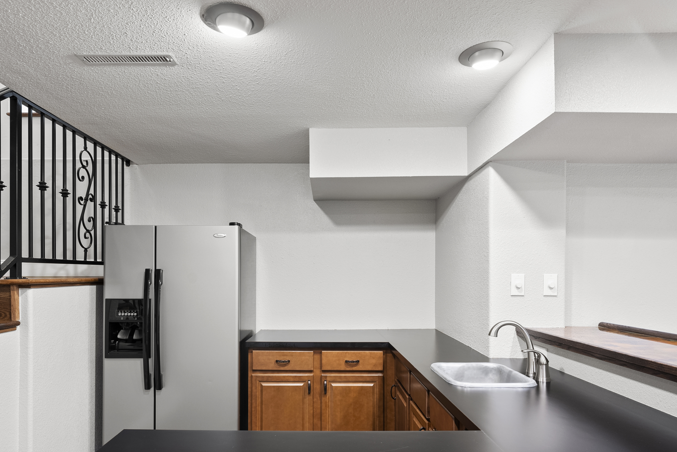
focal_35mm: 22
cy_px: 274
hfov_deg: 78.5
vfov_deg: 56.8
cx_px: 318
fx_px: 414
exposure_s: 1/2.5
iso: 640
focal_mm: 18
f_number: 8
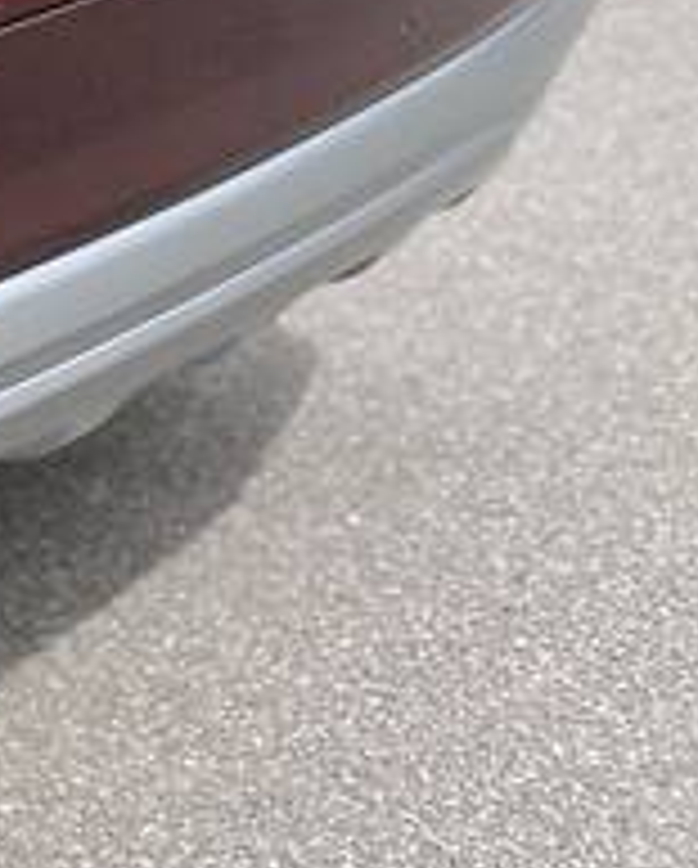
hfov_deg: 11.8
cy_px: -301
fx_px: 2705
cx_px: -1004
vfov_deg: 17.0
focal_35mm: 105
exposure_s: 1/816
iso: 32
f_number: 1.8
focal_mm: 4.2
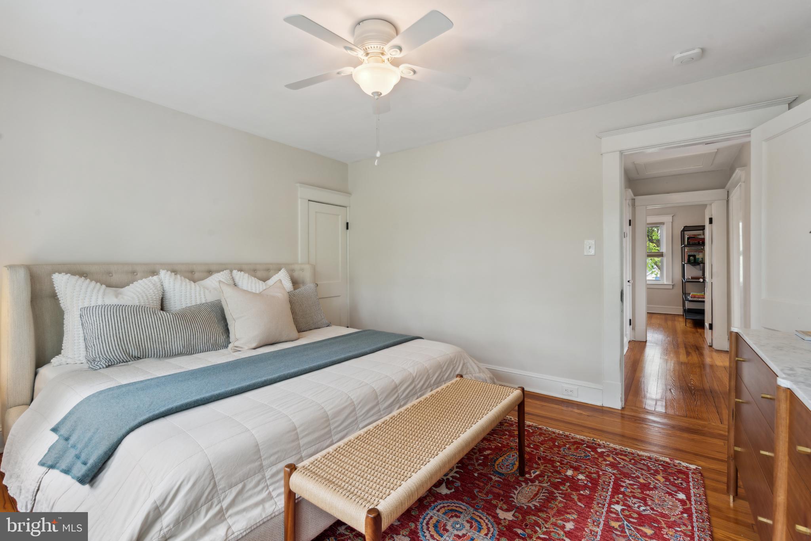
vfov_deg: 73.8
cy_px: 270
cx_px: 406
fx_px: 361
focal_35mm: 16
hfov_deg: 96.7
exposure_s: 1/15
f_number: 8
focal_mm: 16
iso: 320
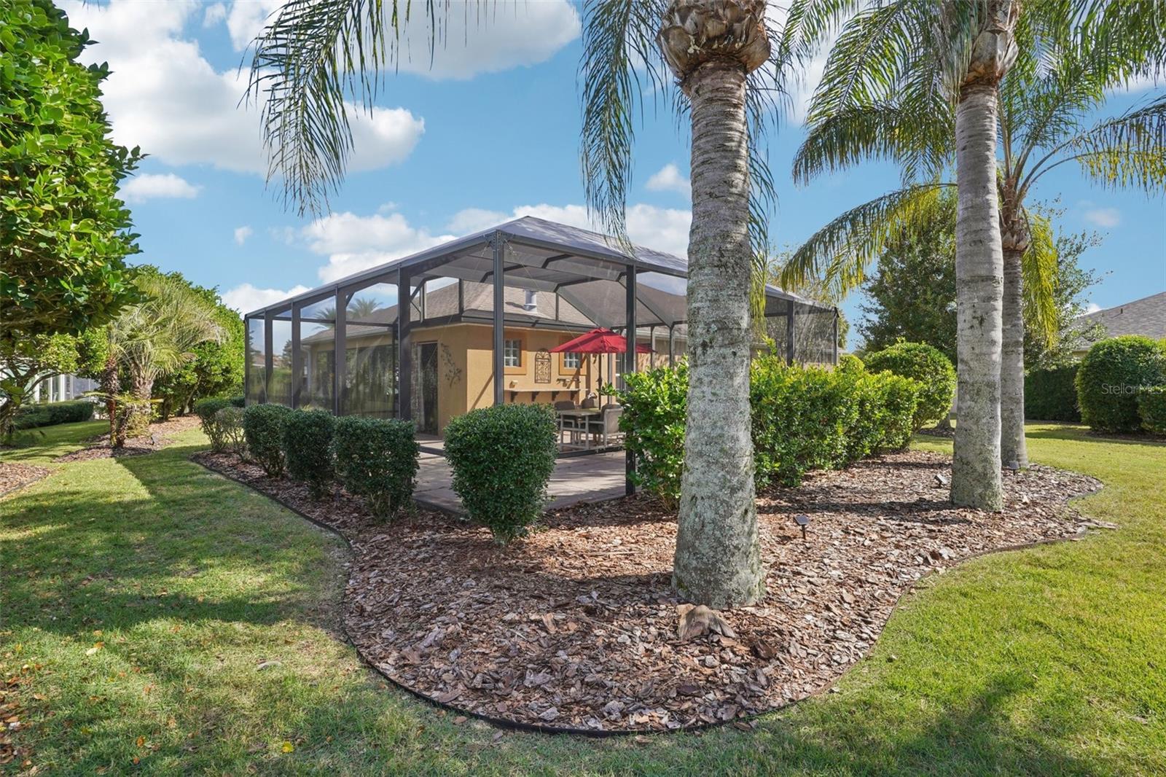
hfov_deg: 93.3
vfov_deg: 70.4
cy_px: 388
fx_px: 550
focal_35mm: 17
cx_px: 583
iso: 125
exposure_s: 1/30
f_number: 18
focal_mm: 17
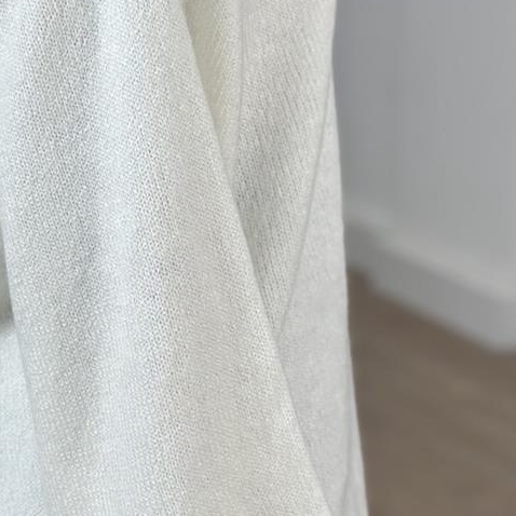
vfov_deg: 12.3
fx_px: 2395
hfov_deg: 12.3
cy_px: 107
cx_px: 230
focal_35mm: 142
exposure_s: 1/312
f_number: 1.78
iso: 80
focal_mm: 6.86
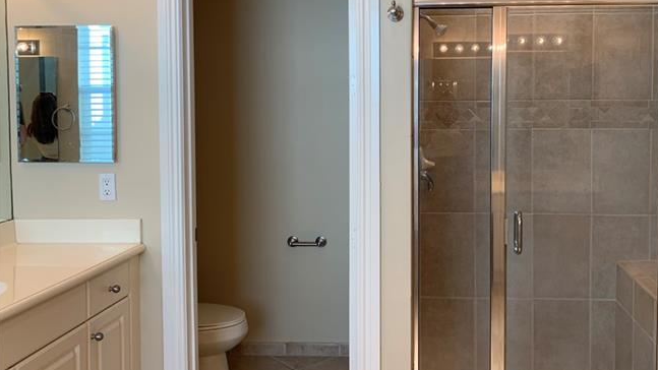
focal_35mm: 35
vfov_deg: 33.5
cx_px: 404
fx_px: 611
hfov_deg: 56.1
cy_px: 137
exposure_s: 1/60
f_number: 1.8
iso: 50
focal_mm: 4.25
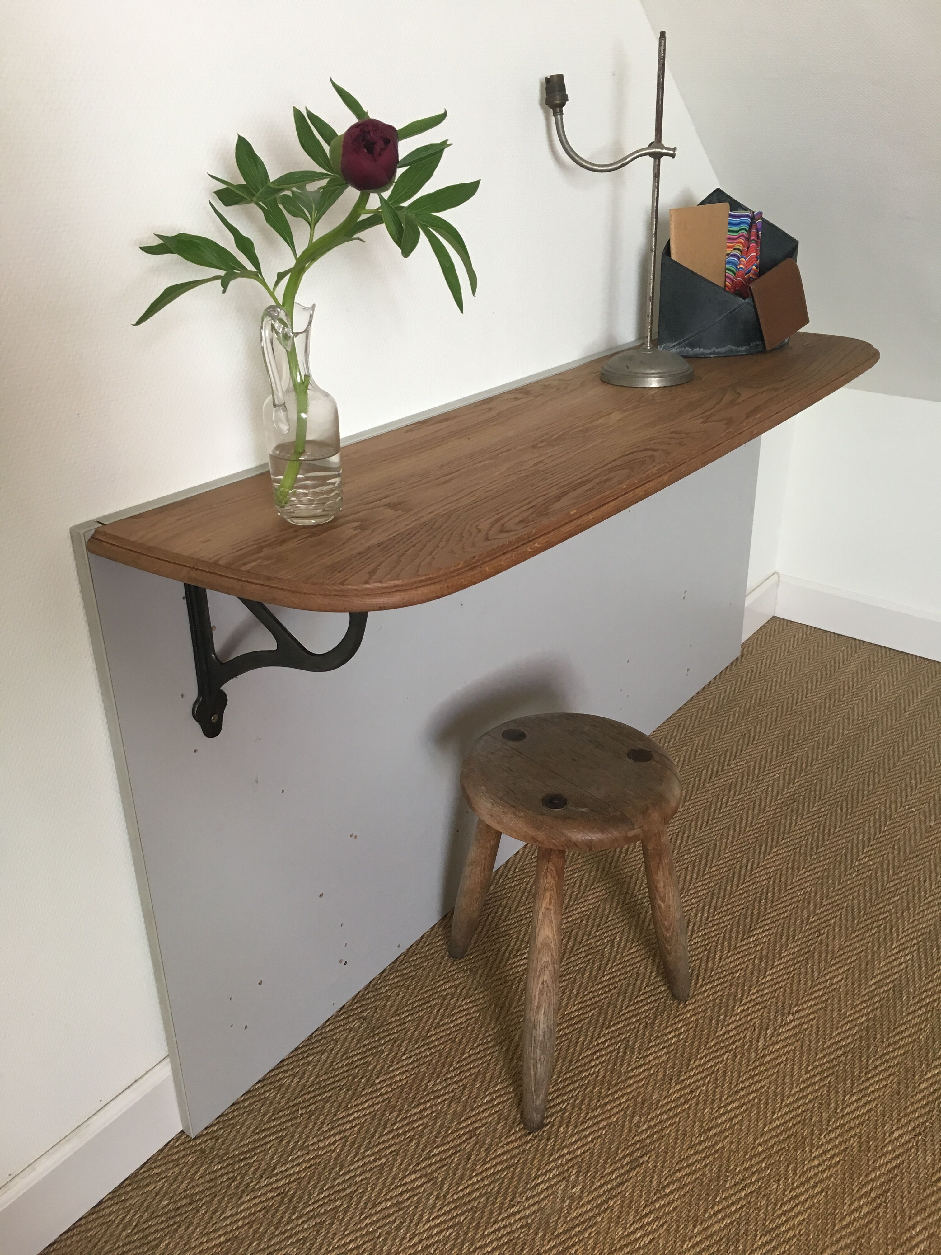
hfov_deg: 48.2
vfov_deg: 61.7
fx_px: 1051
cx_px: 470
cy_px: 628
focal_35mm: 29
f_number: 2.2
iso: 80
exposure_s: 1/33
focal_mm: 4.15
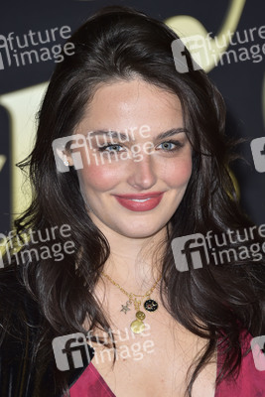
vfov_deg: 10.3
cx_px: 132
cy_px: 198
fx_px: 2206
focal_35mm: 200
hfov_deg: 6.9
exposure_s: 1/250
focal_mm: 200
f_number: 6.3
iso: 400
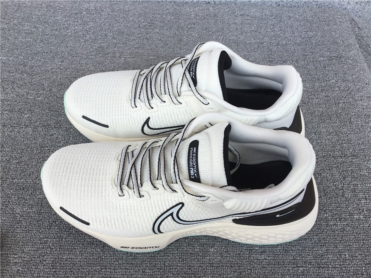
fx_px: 332
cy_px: 139
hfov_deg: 58.4
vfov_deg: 45.4
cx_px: 186
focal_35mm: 31
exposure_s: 1/424
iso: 25
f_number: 2.4
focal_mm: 3.3
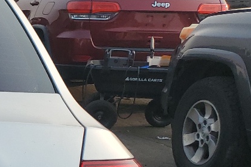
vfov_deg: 12.7
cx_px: -199
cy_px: 239
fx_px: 718
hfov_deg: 16.6
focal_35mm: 103
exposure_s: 1/1429
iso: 50
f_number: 1.5
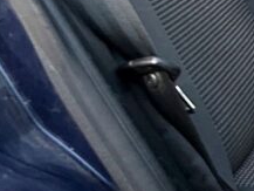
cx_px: 371
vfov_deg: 14.4
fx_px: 705
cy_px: -97
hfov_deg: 18.3
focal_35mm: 96
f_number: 1.5
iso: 640
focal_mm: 5.7
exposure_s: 1/33
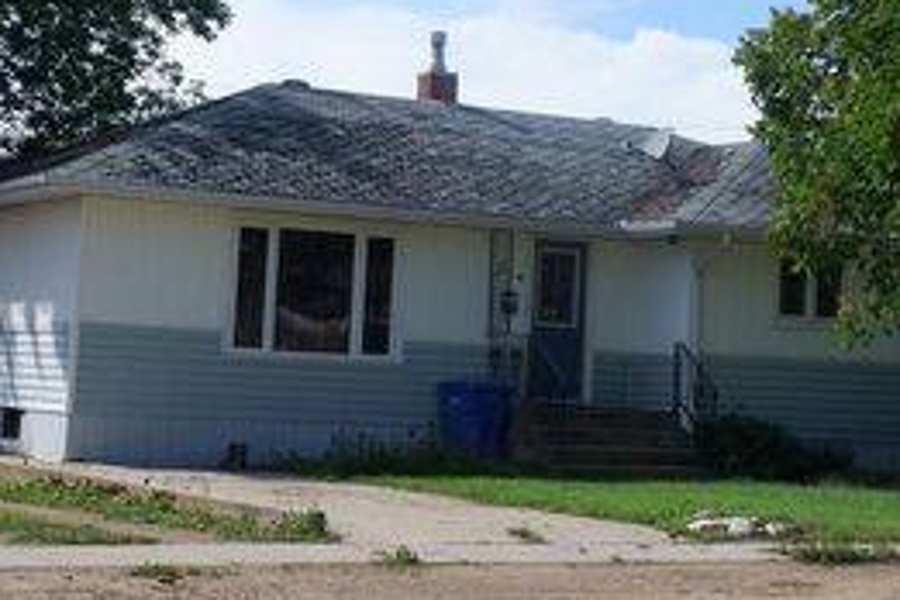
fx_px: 2300
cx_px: 555
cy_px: 112
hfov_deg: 22.1
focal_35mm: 92
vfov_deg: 14.8
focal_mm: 32.5
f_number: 9
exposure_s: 1/450
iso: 200
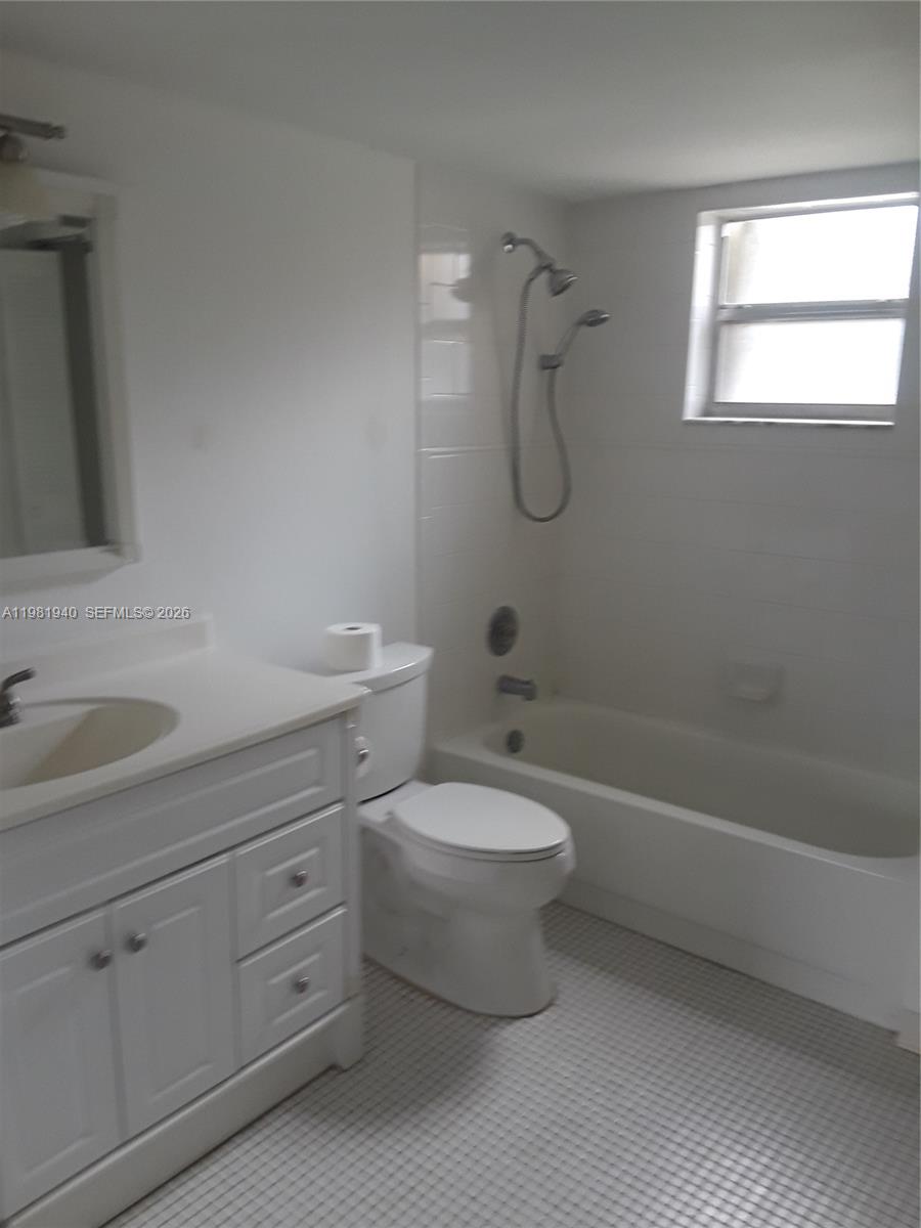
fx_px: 993
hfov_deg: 49.7
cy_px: 614
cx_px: 460
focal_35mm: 28
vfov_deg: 63.4
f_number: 1.9
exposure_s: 1/30
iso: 50
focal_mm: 2.9
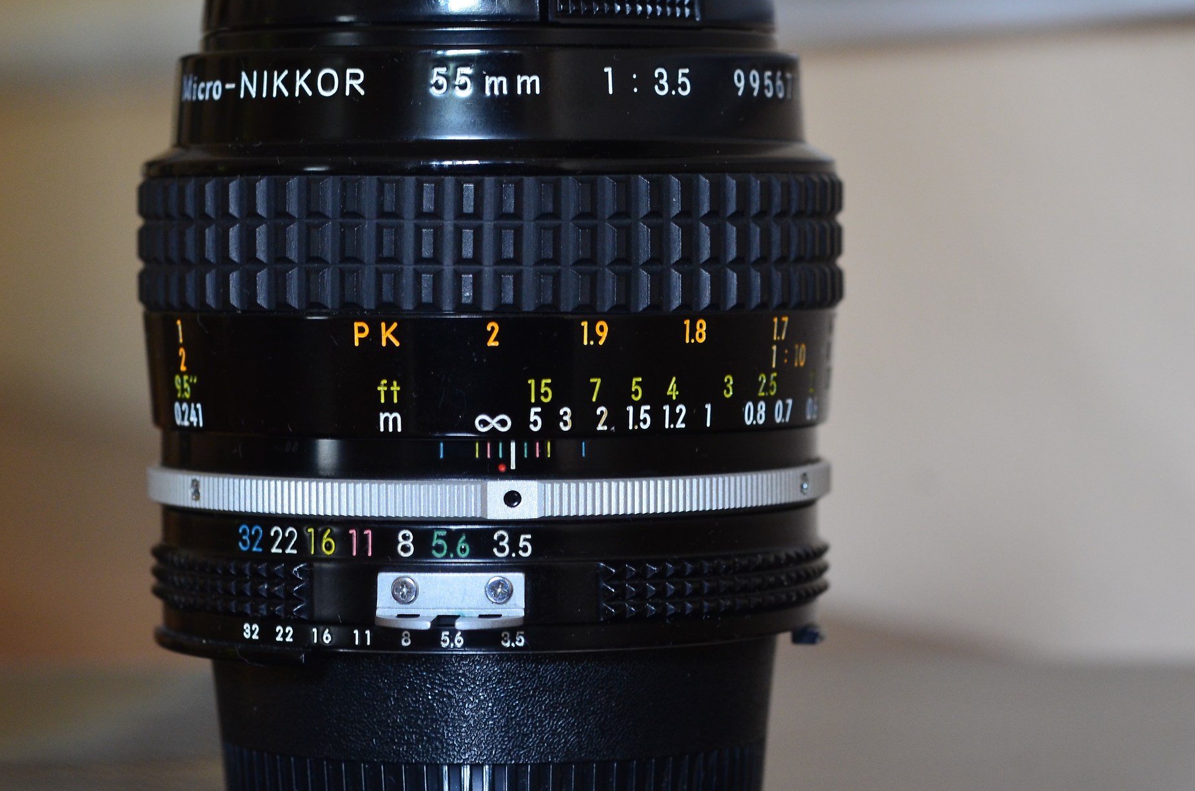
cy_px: 393
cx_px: 615
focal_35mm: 109
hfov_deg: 18.9
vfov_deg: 12.5
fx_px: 3599
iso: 800
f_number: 5.6
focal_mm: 55
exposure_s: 1/13
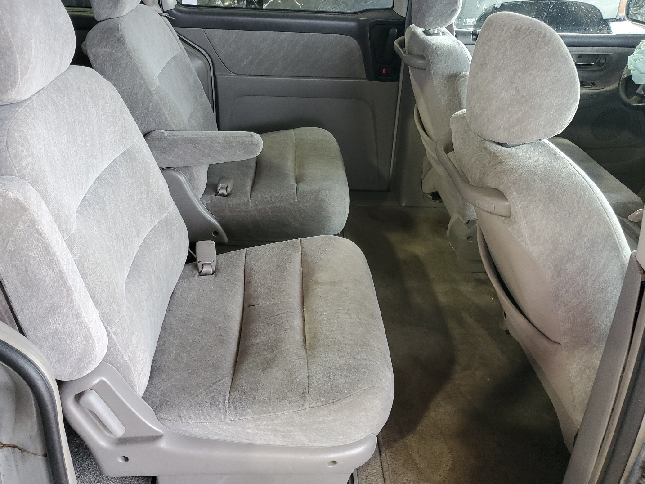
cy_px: 223
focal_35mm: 29
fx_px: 540
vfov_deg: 48.2
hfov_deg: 61.6
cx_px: 295
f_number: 1.5
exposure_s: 1/60.2
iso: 113
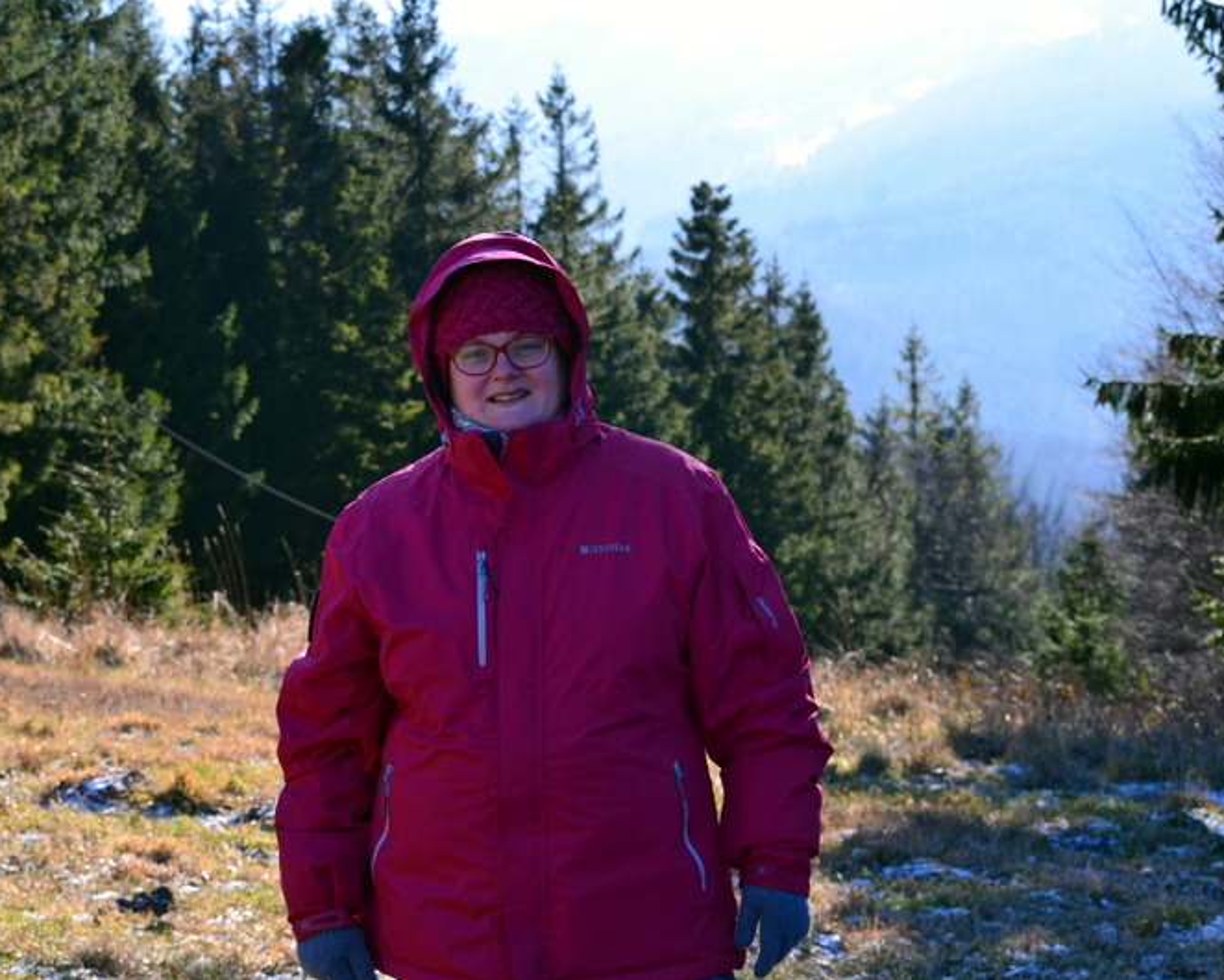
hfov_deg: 20.5
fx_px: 3391
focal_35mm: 94
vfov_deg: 16.4
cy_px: 492
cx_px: 557
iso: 400
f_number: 10
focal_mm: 55
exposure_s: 1/200
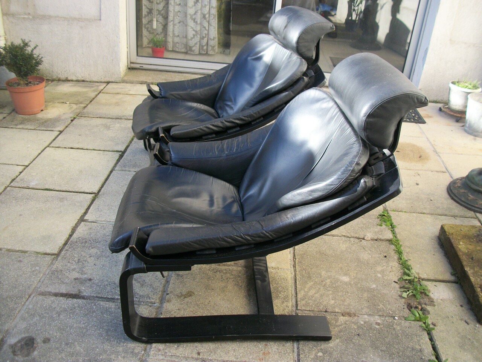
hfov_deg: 56.8
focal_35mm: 32
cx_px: 241
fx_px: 446
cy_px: 181
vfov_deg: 44.2
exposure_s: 1/250
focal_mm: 5.7
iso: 80
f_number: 2.9
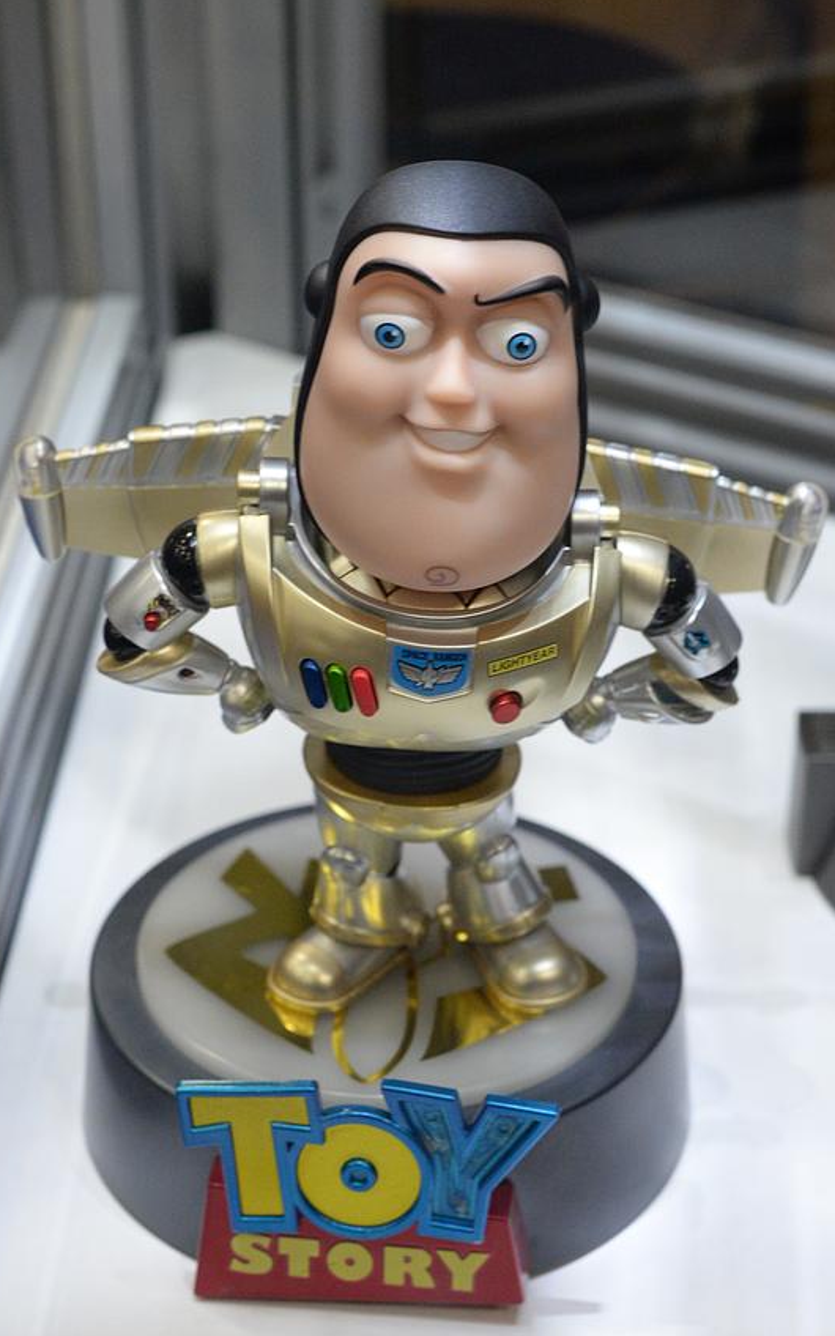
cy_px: 733
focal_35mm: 72
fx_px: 2622
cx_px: 436
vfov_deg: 28.6
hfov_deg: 18.1
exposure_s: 1/100
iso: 3200
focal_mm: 50
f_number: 6.3
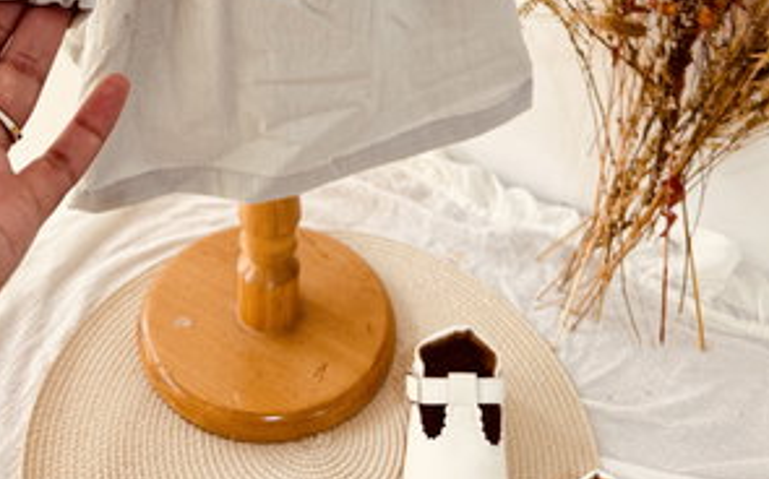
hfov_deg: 43.3
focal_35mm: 46
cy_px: -152
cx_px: 308
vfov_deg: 24.3
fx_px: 964
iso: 100
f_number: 1.78
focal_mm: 6.76
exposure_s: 1/50
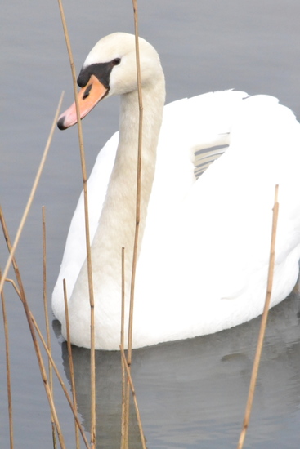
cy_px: 224
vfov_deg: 5.7
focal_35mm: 360
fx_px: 4497
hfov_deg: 3.8
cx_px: 150
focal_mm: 240
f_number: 29
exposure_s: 1/320
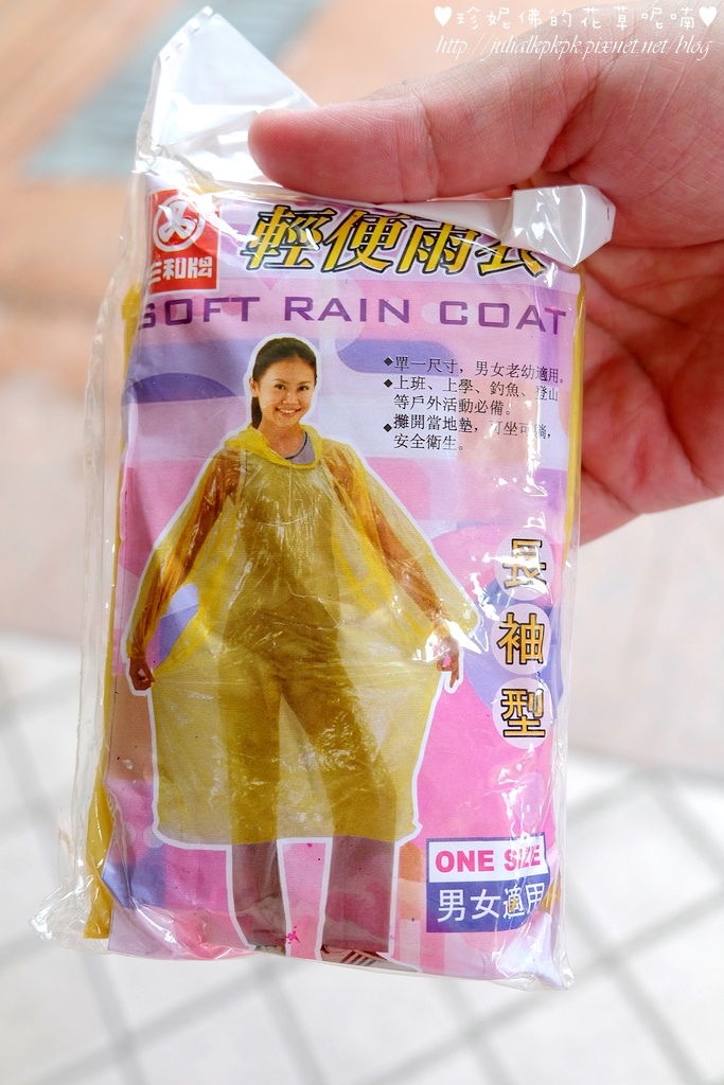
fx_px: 1206
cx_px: 362
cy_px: 542
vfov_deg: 48.5
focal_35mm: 40
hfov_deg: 33.4
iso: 320
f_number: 4.5
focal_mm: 26.9
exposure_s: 1/40
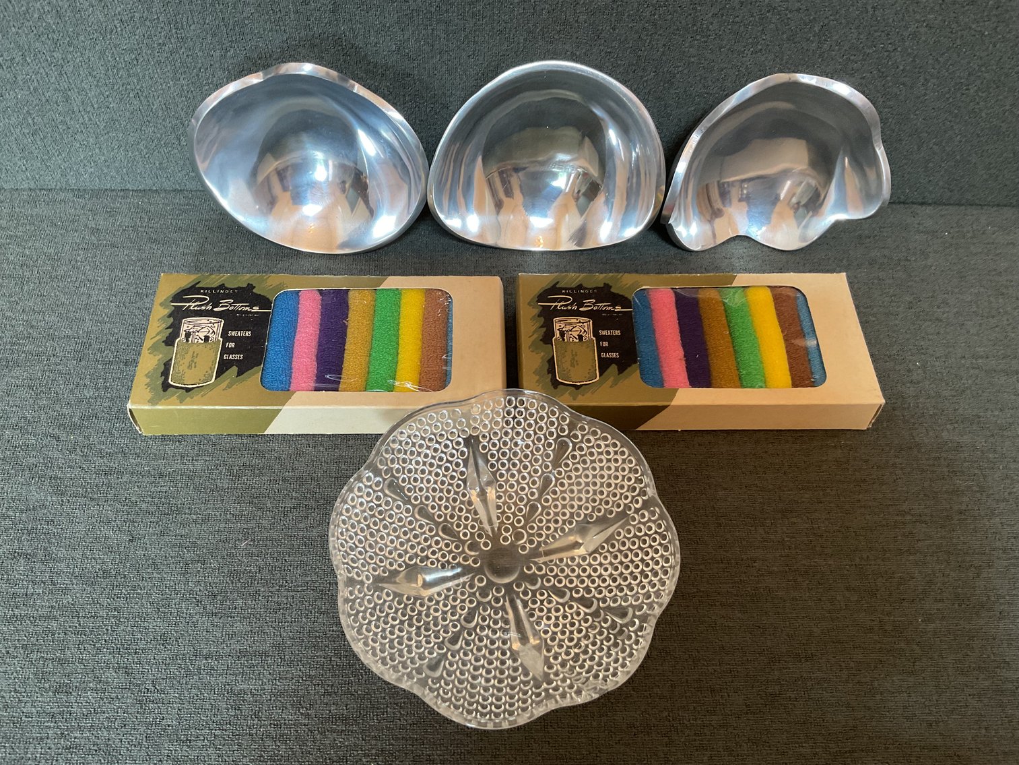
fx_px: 854
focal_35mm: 29
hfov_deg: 61.7
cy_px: 382
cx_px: 510
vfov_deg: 48.2
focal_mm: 3
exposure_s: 1/60
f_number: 1.8
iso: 160
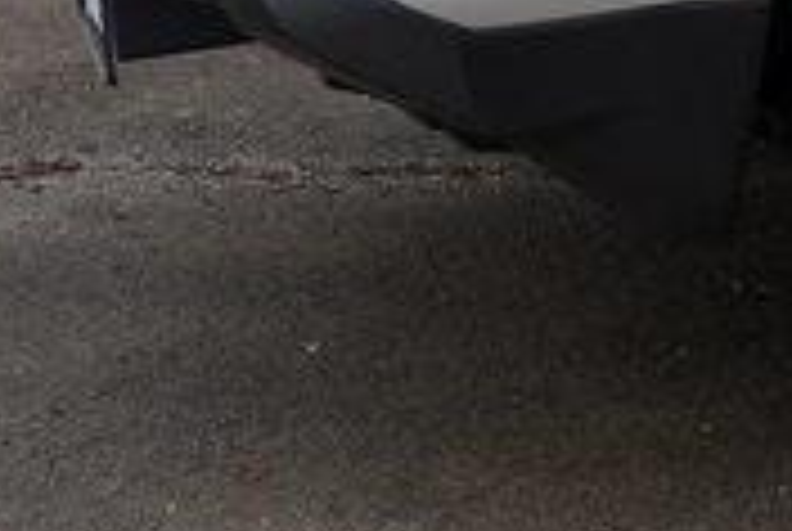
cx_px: 2025
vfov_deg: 7.5
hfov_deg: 9.8
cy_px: -317
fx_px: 3967
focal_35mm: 180
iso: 200
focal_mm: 31
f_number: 6.3
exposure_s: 1/200
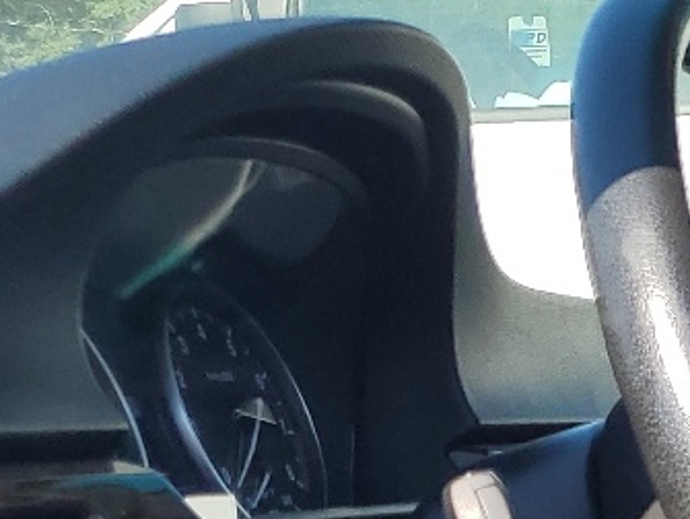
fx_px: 2474
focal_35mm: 124
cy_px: 1170
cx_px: 1378
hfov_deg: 13.6
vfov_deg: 10.6
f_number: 1.5
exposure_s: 1/1000
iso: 50
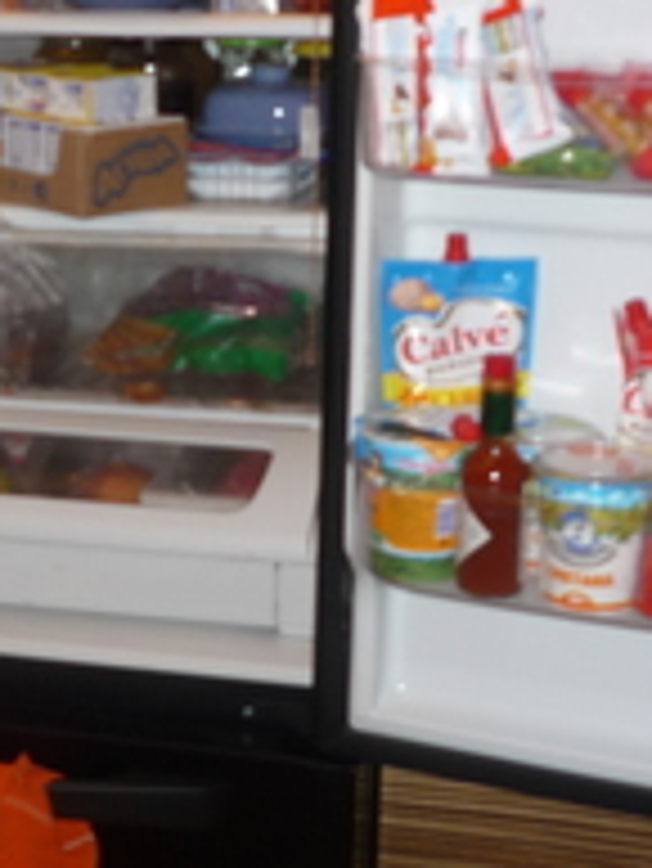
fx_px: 1932
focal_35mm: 77
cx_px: -45
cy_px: 369
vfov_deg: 25.3
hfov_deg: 18.5
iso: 100
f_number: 2.8
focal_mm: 5.5
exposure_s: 1/30
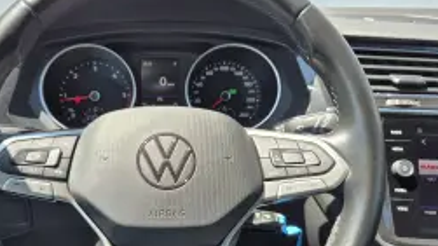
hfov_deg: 54.7
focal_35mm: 36
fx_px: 418
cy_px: 169
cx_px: 164
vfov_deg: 32.5
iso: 25
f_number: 1.8
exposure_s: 1/251
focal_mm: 5.4
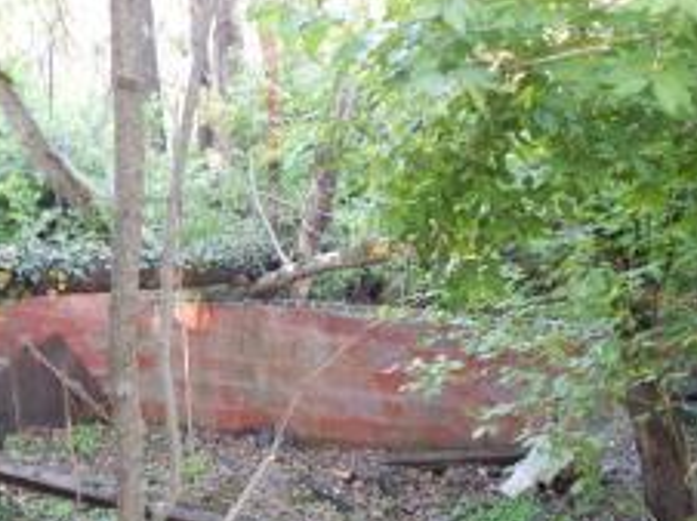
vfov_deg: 35.3
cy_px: 435
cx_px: 342
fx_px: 784
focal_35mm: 39
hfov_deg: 47.9
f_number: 3
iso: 250
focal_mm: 4
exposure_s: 1/30
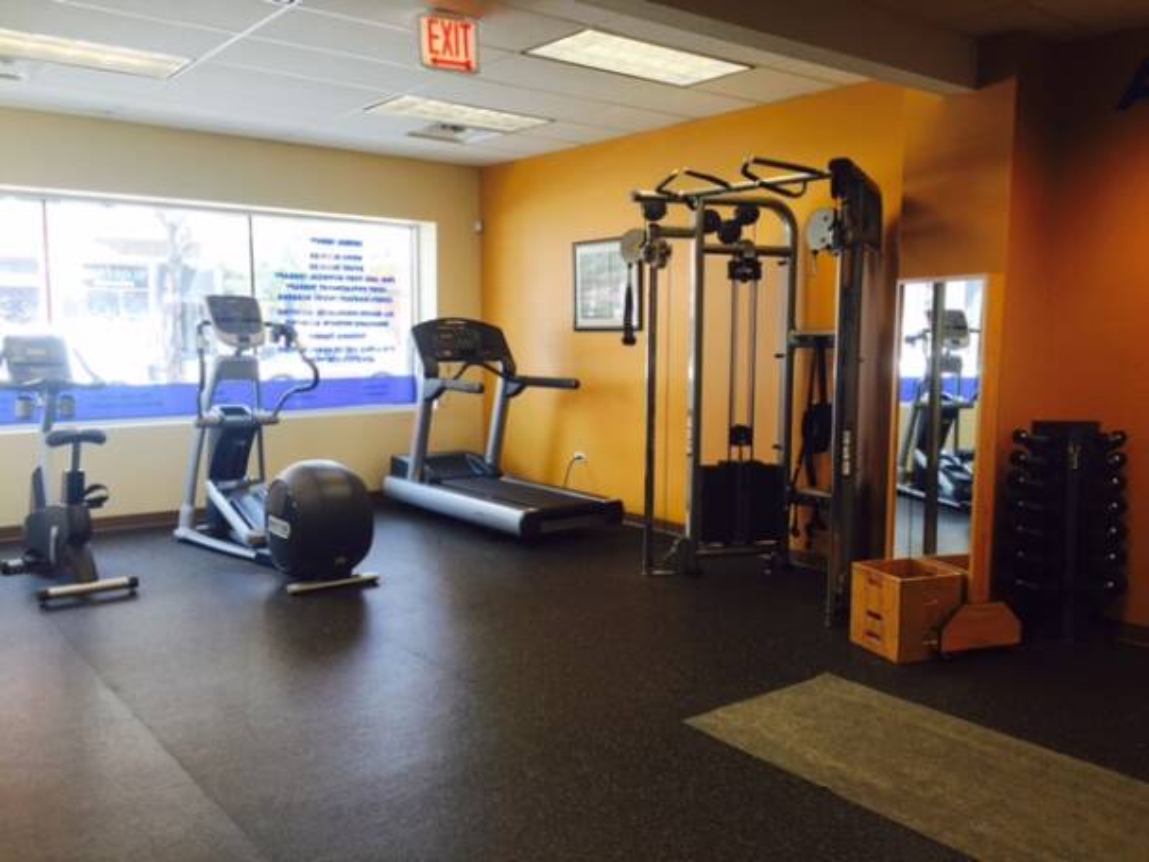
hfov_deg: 61.7
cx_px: 574
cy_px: 431
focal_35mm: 29
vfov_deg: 48.2
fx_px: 963
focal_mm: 4.15
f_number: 2.2
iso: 32
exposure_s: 1/60
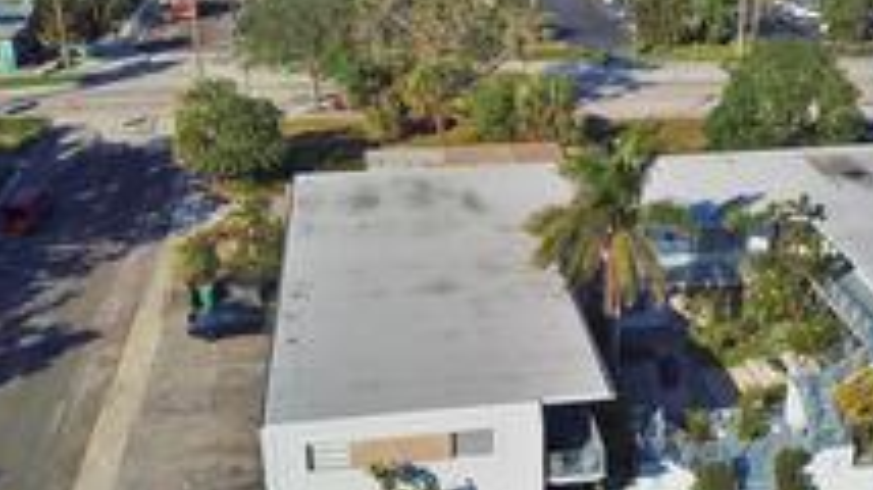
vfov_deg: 22.6
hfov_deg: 38.8
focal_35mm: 53
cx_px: 575
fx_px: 1226
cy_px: 261
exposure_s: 1/277
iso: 100
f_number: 2.2
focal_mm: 4.73
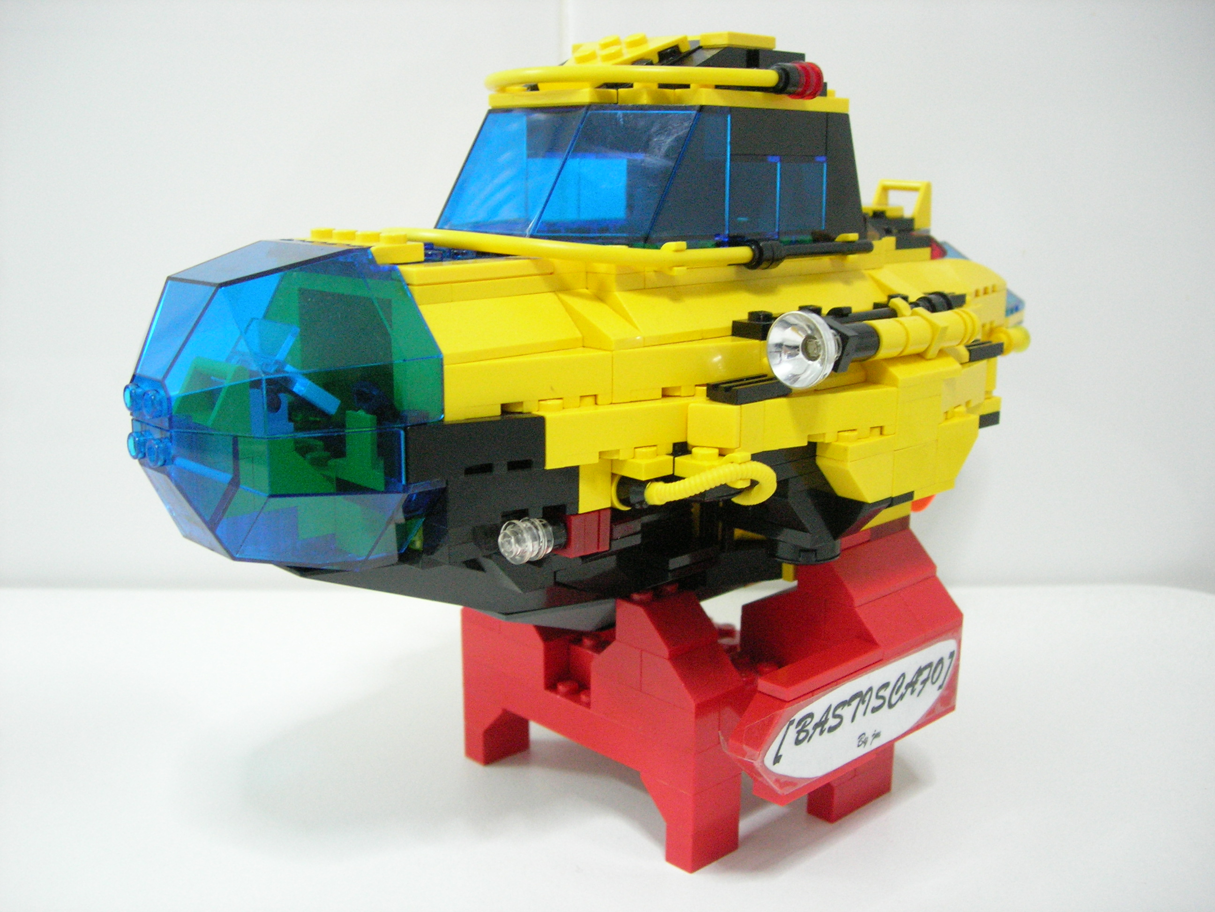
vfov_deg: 37.7
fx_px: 1334
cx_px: 608
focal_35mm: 38
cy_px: 456
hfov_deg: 49.0
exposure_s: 1/24.3
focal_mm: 7.8
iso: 400
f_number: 2.8
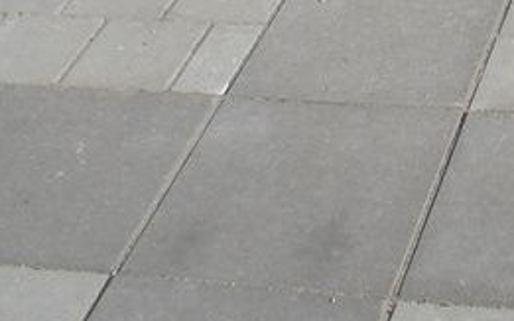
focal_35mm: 103
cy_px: -130
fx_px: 1443
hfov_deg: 18.7
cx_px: 680
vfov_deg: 12.2
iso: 100
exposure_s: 1/180
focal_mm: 6.3
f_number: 8.4
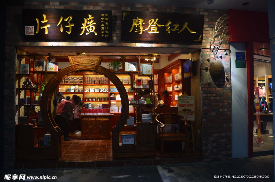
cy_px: 91
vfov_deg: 47.7
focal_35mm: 27
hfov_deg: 67.5
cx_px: 138
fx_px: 206
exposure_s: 1/40
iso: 100
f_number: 3.5
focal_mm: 18
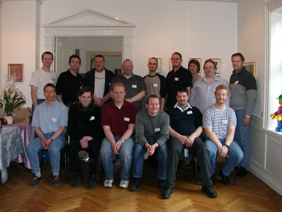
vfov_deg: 38.7
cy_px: 106
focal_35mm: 37
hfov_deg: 50.1
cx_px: 141
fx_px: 301
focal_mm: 5.6
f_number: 2.7
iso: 200
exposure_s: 1/59.9
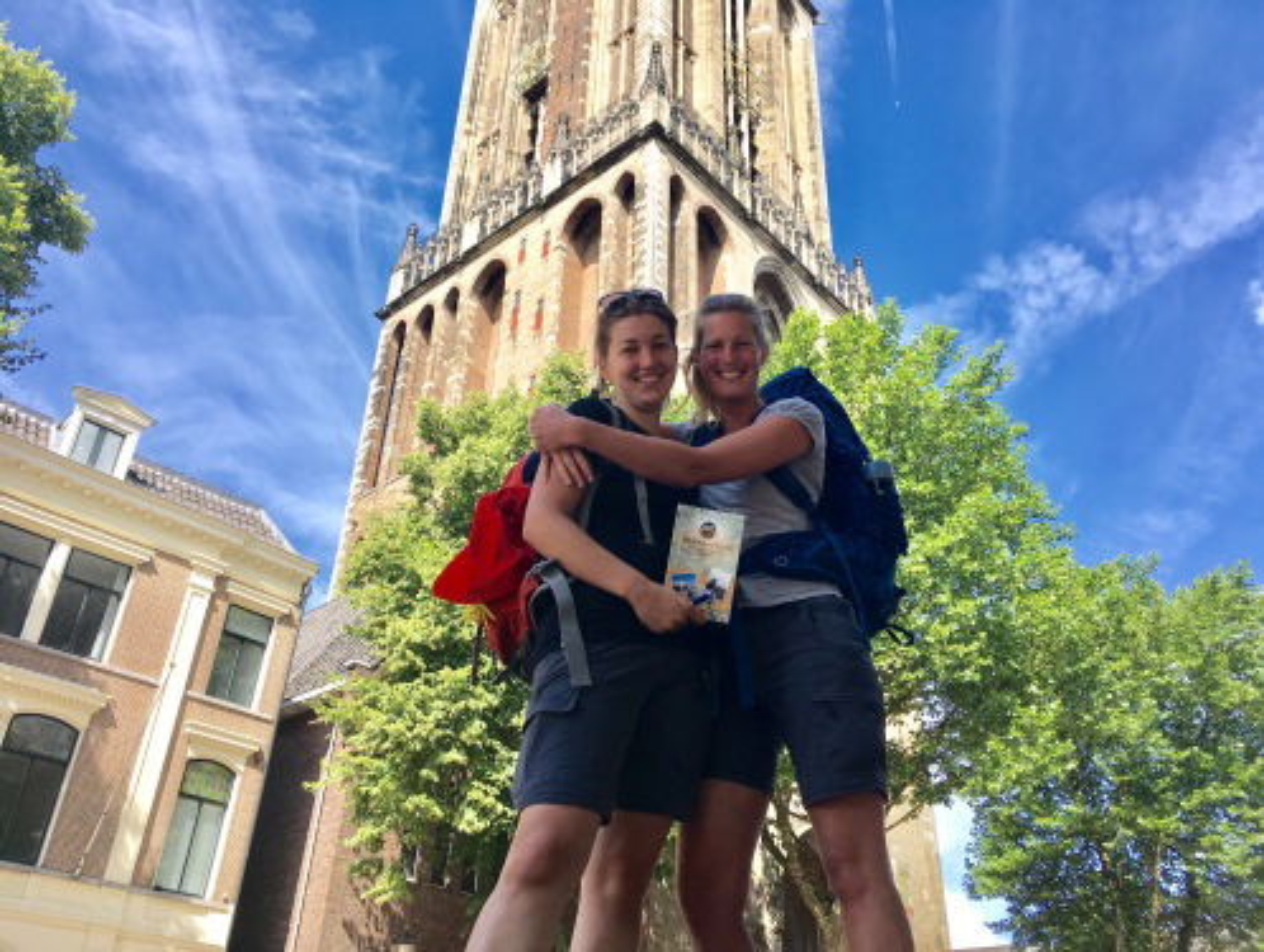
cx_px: 632
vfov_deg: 48.3
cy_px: 476
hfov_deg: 61.6
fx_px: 1060
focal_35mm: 29
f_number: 2.2
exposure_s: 1/699
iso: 25
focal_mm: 4.15
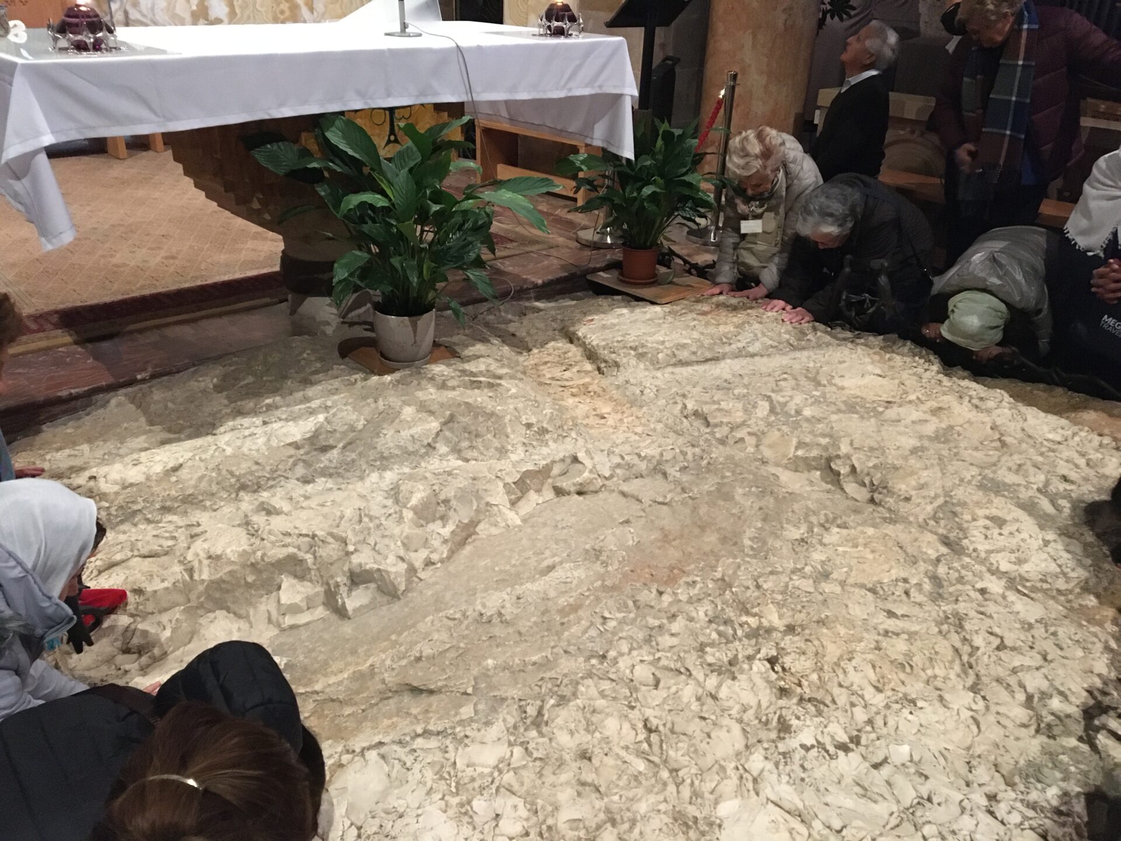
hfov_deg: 61.7
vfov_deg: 48.2
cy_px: 420
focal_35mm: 29
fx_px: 939
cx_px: 560
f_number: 2.2
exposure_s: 1/17
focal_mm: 4.15
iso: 320
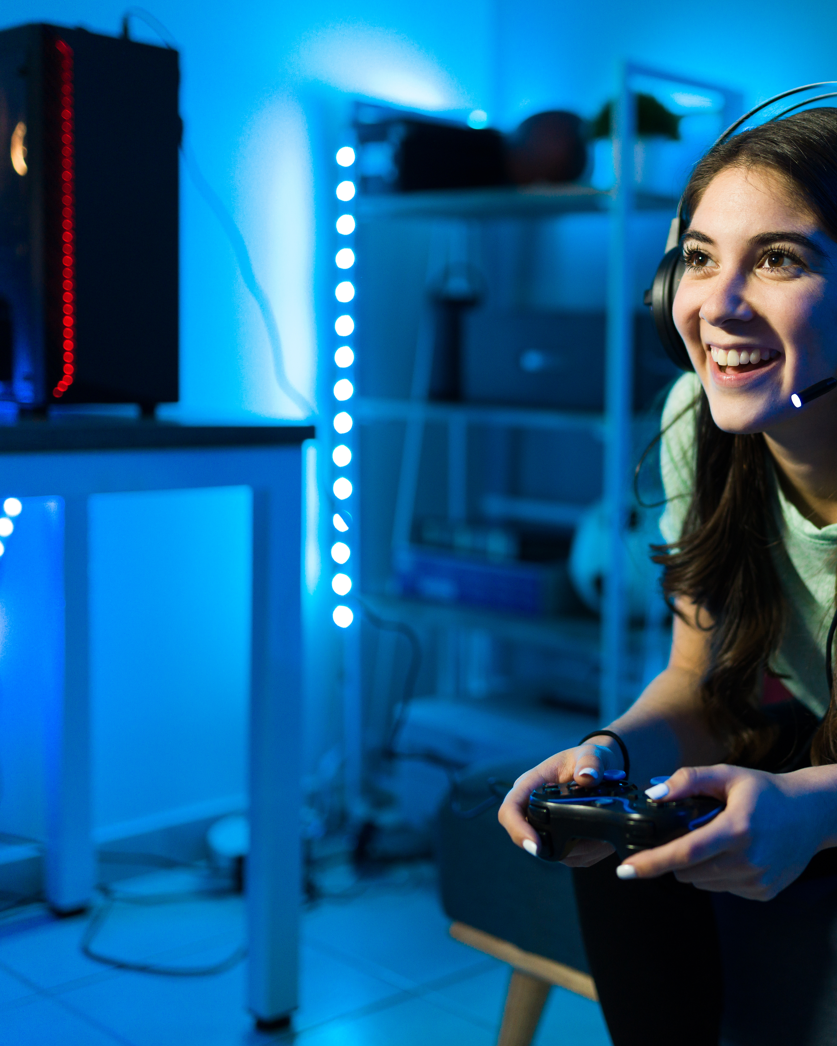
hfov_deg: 29.5
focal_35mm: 50
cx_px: 686
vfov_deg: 37.3
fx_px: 1548
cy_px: 517
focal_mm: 35
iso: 800
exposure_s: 1/100
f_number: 1.4
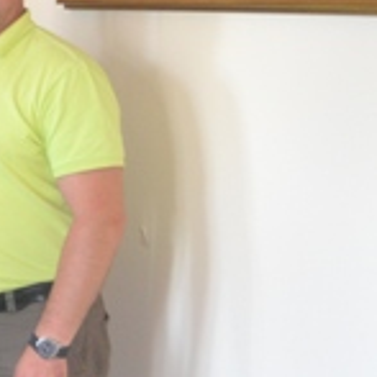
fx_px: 1503
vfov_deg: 14.3
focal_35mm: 122
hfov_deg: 12.3
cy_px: 147
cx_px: -431
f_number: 3.8
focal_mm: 22
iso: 1100
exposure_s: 1/60
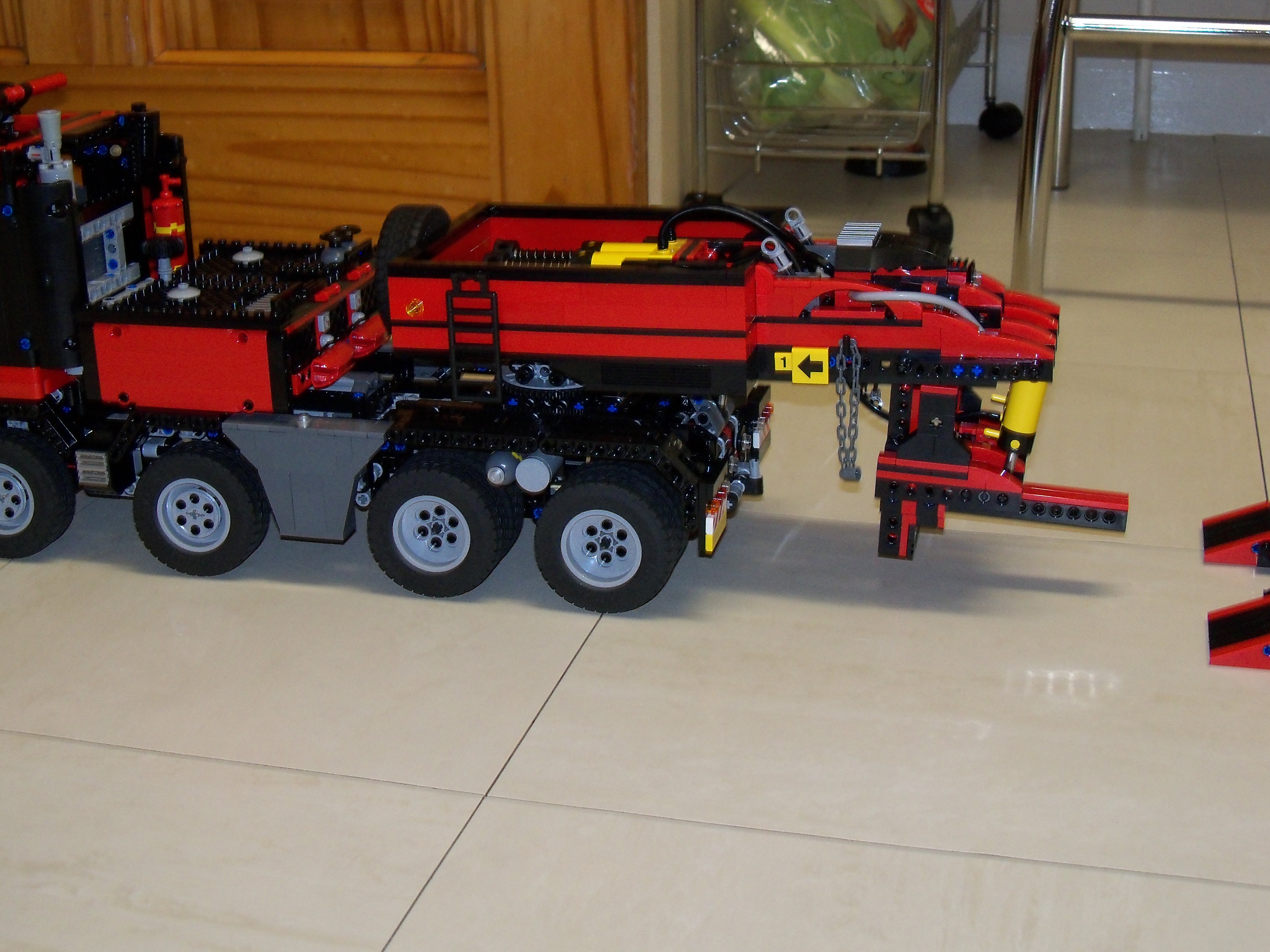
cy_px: 474
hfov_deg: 37.5
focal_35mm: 51
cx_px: 644
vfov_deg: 28.6
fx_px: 1871
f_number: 3.8
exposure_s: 1/30
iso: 200
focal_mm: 8.8
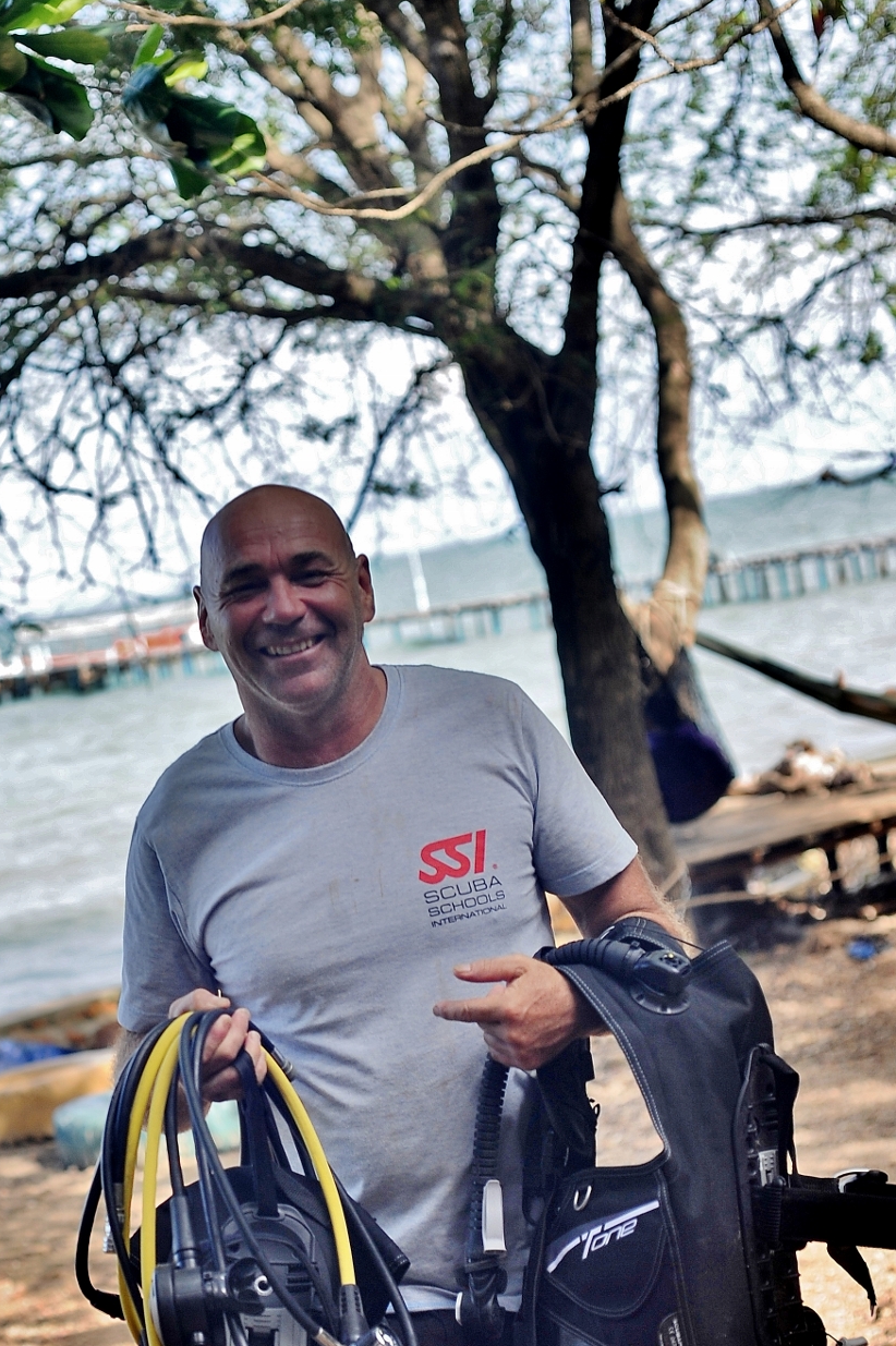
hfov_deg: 16.7
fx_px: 3027
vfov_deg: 25.0
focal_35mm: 81
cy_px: 886
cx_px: 188
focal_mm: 50
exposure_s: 1/640
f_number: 3.5
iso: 200
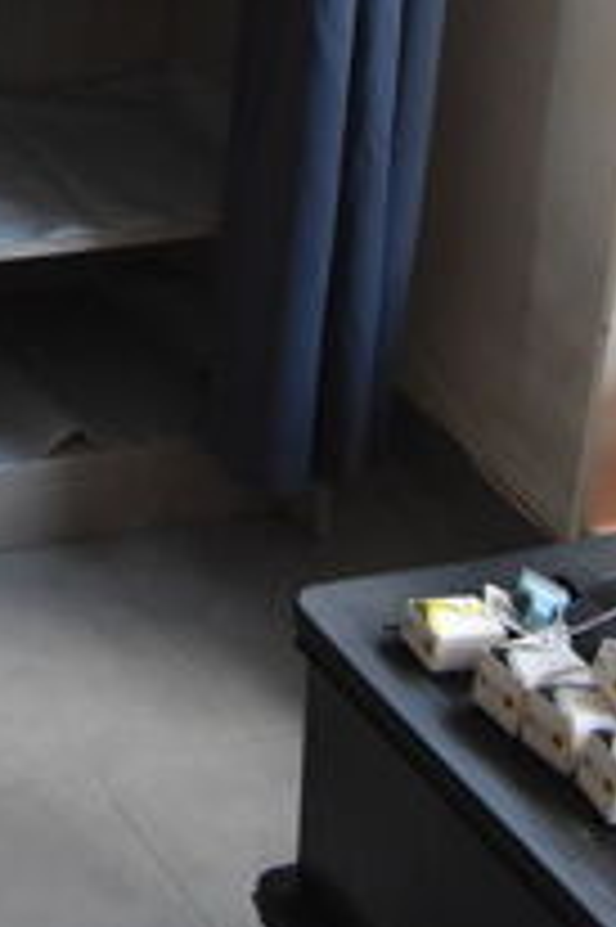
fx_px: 2699
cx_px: -454
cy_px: -518
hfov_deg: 12.1
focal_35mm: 105
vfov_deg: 17.3
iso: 1600
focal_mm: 20
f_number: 7.1
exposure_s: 1/60
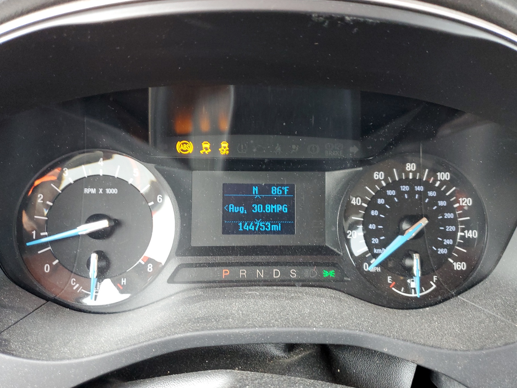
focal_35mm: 27
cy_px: 188
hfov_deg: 65.3
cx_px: 254
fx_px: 403
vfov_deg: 51.4
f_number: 1.5
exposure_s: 1/60.2
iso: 177
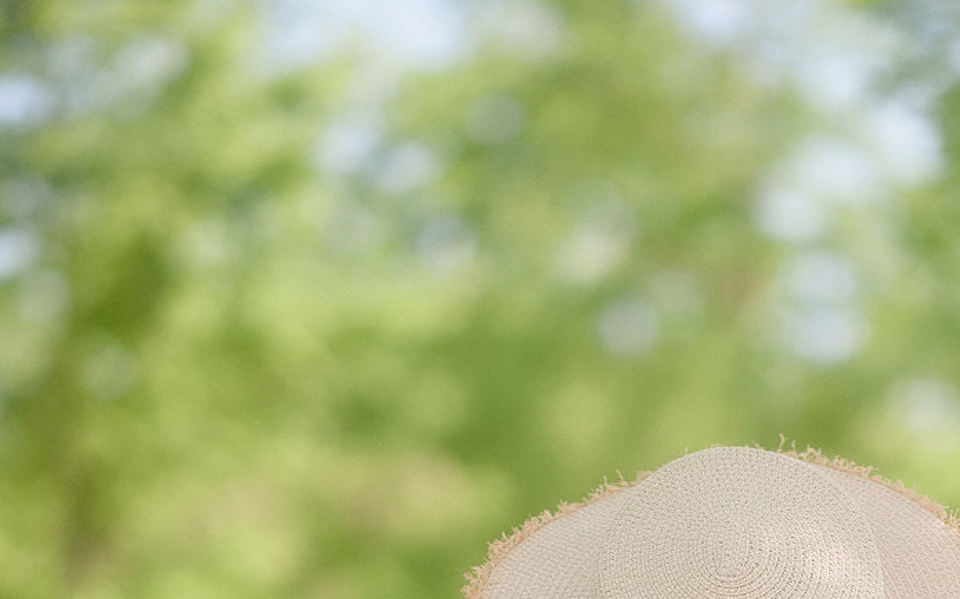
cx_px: 710
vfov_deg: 5.5
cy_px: 1038
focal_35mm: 237
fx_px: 6198
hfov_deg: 8.8
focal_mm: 56
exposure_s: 1/3200
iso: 125
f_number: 1.4
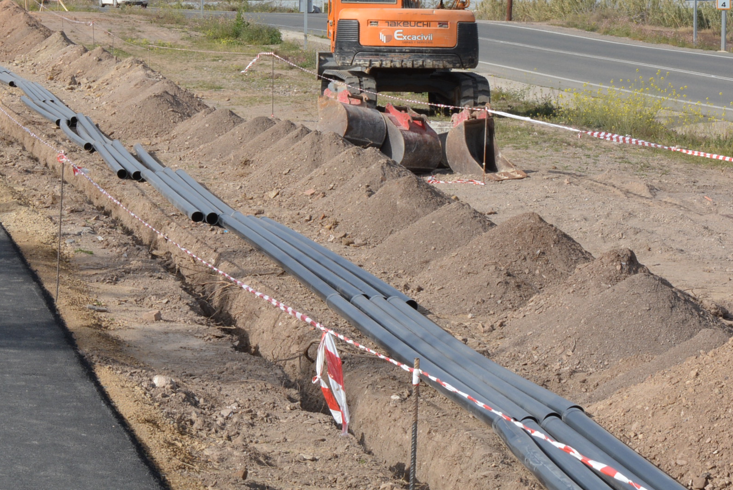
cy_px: 92
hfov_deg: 13.1
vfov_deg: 8.8
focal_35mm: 156
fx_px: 3177
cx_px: 269
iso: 400
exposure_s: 1/200
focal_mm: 55
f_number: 16
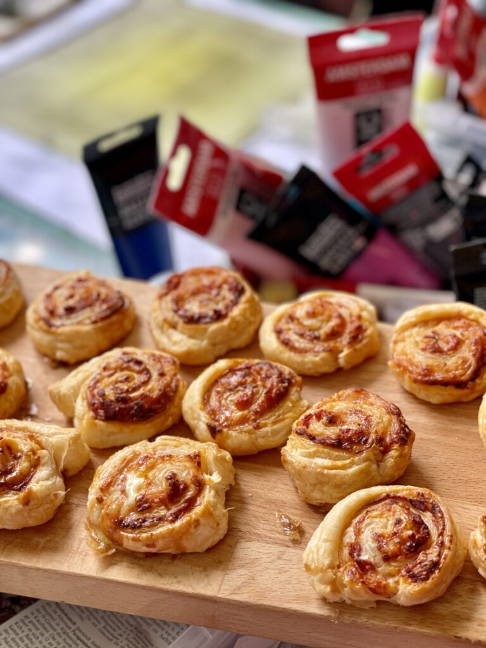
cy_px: 324
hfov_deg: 28.0
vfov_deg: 36.8
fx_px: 973
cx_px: 243
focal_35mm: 52
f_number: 2
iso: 50
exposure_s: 1/122
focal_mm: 6
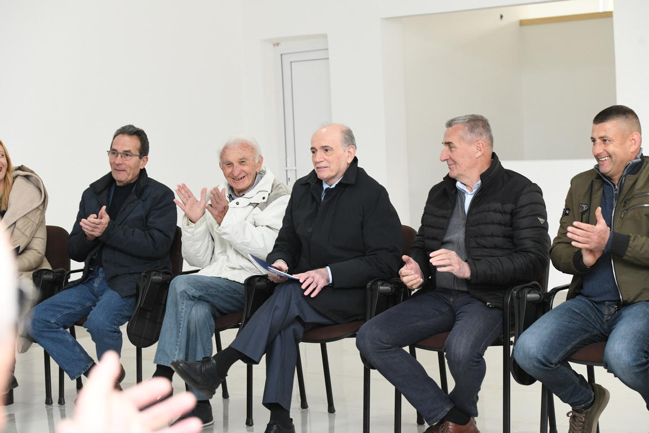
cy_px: 216
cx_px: 324
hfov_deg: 28.8
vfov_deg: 19.5
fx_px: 1262
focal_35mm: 70
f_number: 5.6
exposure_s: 1/250
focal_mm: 70
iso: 4000
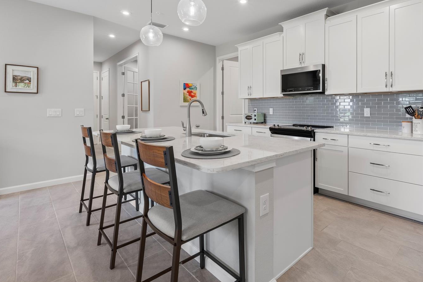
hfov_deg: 84.4
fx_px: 230
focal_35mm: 20
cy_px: 117
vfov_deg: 62.6
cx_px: 248
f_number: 8
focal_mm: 16.5
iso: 100
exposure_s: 1/1.25
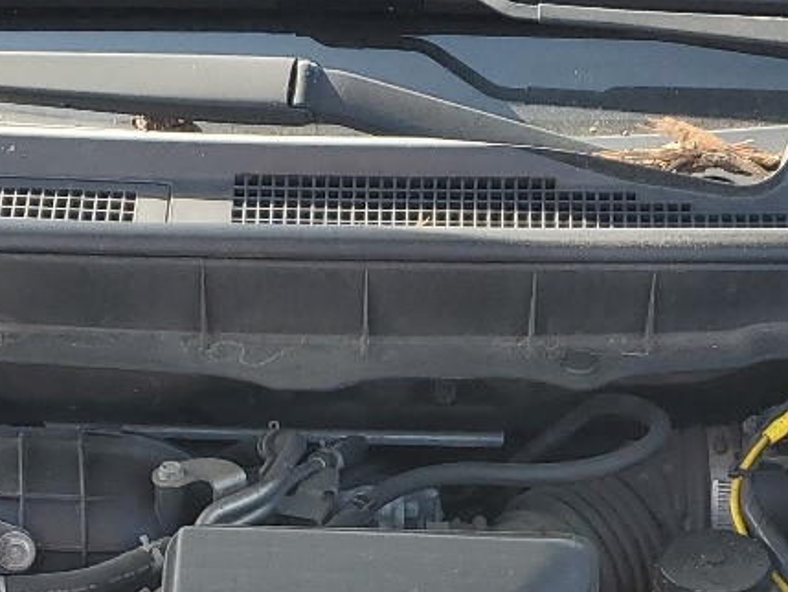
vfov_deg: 14.6
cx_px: 340
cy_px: 774
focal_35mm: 97
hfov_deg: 20.2
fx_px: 2209
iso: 50
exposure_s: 1/435
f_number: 1.5
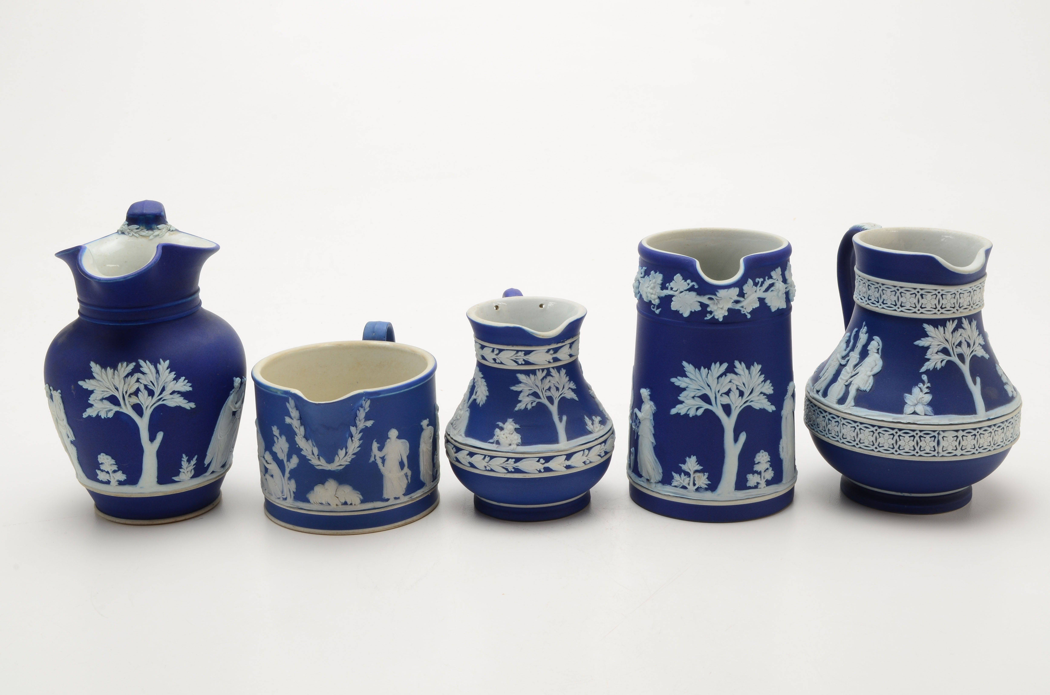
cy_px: 348
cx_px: 525
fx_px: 1572
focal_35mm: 54
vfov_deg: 25.0
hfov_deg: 36.9
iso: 100
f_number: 22
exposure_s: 1/160
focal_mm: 36
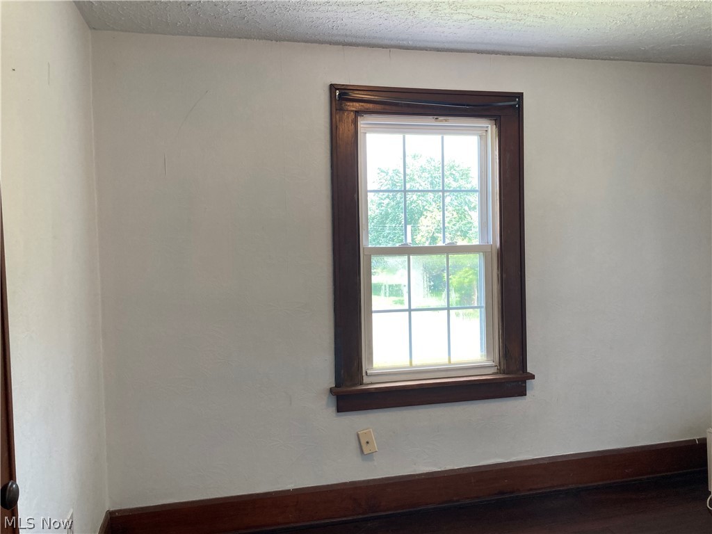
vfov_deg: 49.7
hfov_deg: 63.4
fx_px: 576
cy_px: 267
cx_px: 356
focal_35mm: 28
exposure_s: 1/60
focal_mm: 3.99
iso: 50
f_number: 1.8
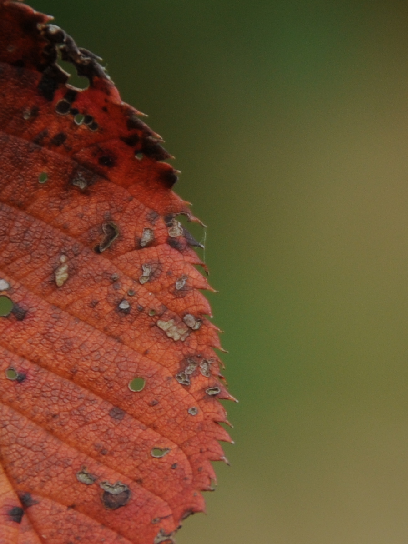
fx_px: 16234
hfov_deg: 1.4
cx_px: 285
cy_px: 312
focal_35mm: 1033
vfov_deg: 1.9
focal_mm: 200
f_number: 5.6
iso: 200
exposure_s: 1/200
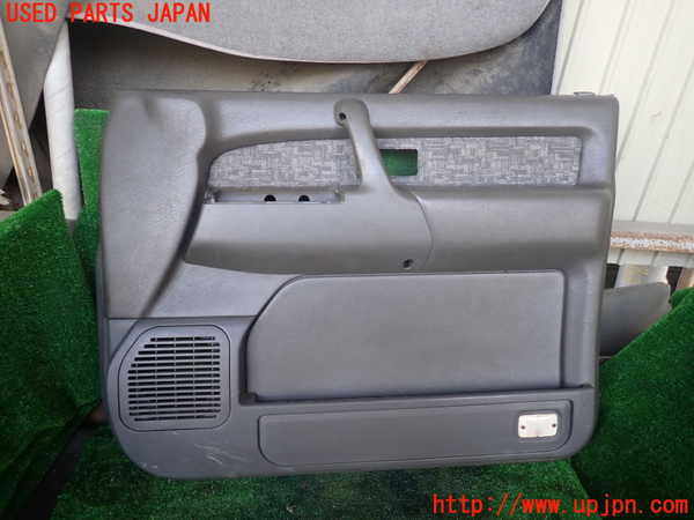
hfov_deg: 69.4
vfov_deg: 54.9
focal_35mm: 25
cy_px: 260
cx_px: 347
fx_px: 501
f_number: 2
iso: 125
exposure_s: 1/60
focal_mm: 4.5
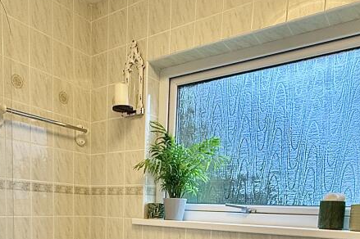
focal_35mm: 34
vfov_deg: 34.5
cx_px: 158
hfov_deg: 55.7
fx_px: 340
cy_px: 251
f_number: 2.2
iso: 64
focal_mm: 2.22
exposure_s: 1/50
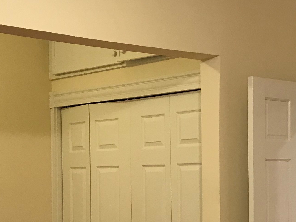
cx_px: 170
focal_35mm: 87
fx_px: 744
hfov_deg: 22.5
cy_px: 195
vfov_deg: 16.8
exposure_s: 1/24
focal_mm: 3.99
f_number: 1.8
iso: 40
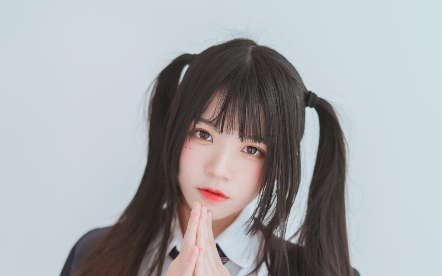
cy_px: 242
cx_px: 220
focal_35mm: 77
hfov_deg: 26.8
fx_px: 927
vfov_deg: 16.7
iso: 100
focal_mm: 50
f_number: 1.4
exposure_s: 1/160
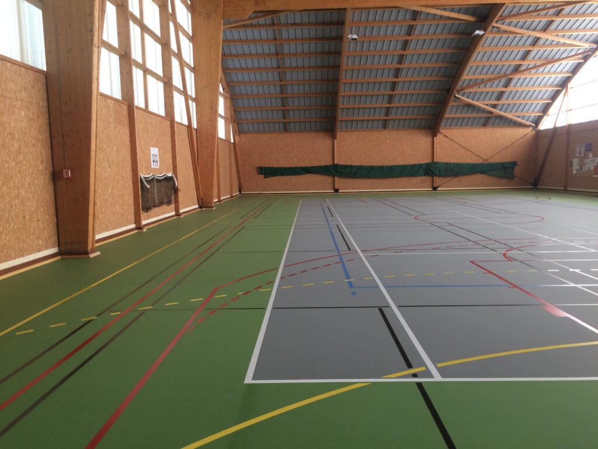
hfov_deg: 61.7
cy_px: 224
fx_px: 501
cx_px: 299
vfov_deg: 48.2
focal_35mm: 29
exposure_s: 1/33
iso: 50
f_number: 2.2
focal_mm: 4.15
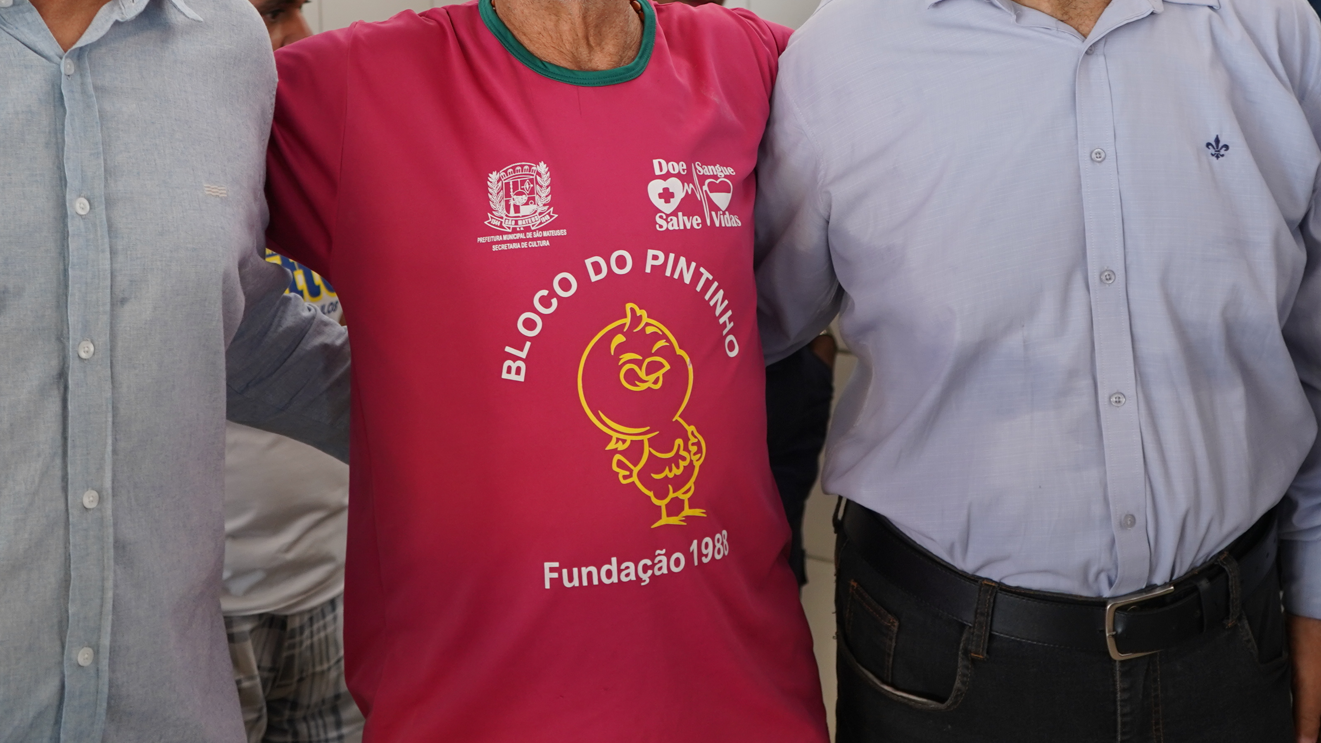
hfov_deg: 36.5
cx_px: 769
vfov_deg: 20.4
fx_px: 1997
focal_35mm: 57
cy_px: -14
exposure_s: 1/30
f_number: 3.5
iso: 500
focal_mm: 29
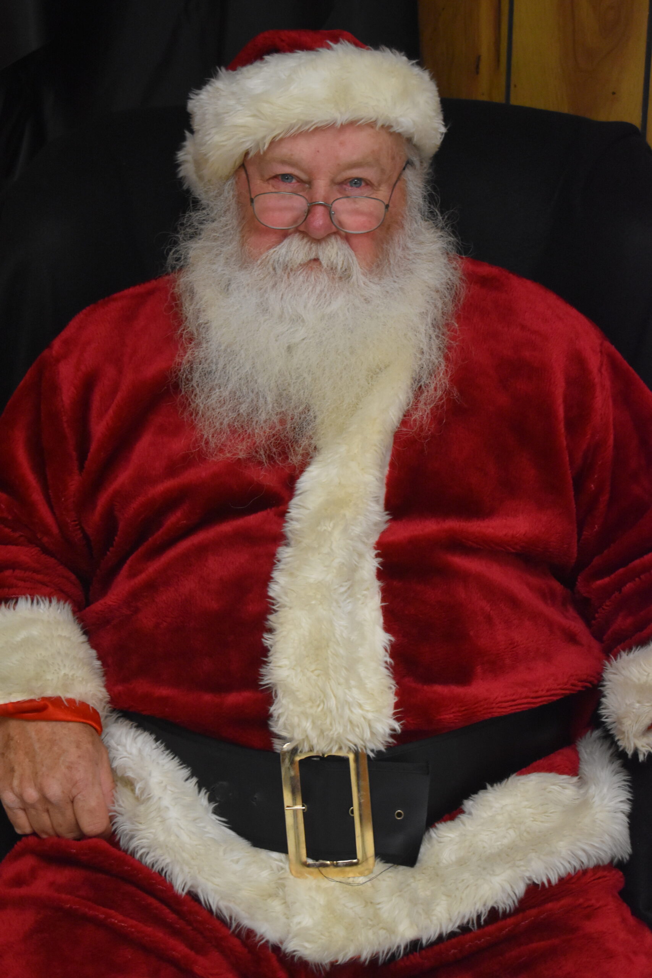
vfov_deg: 28.1
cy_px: 489
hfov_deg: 18.9
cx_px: 326
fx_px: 1956
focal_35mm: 72
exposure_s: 1/125
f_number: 5.3
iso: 2200
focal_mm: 48
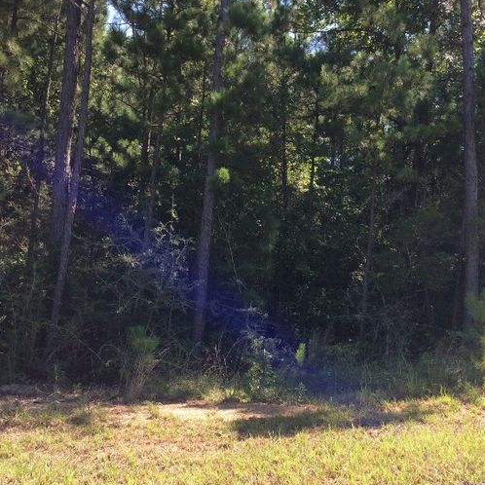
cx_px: 242
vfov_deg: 43.7
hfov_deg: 43.9
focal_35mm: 38
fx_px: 602
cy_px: 283
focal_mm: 3.3
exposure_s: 1/394
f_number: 2.4
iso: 32
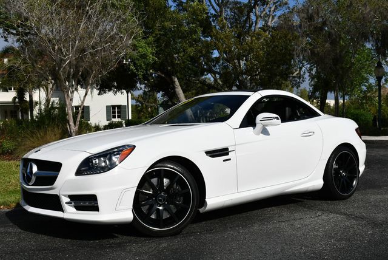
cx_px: 194
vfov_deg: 30.6
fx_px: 475
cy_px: 130
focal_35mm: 44
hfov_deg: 44.5
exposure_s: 1/400
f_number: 10
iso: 100
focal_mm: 22
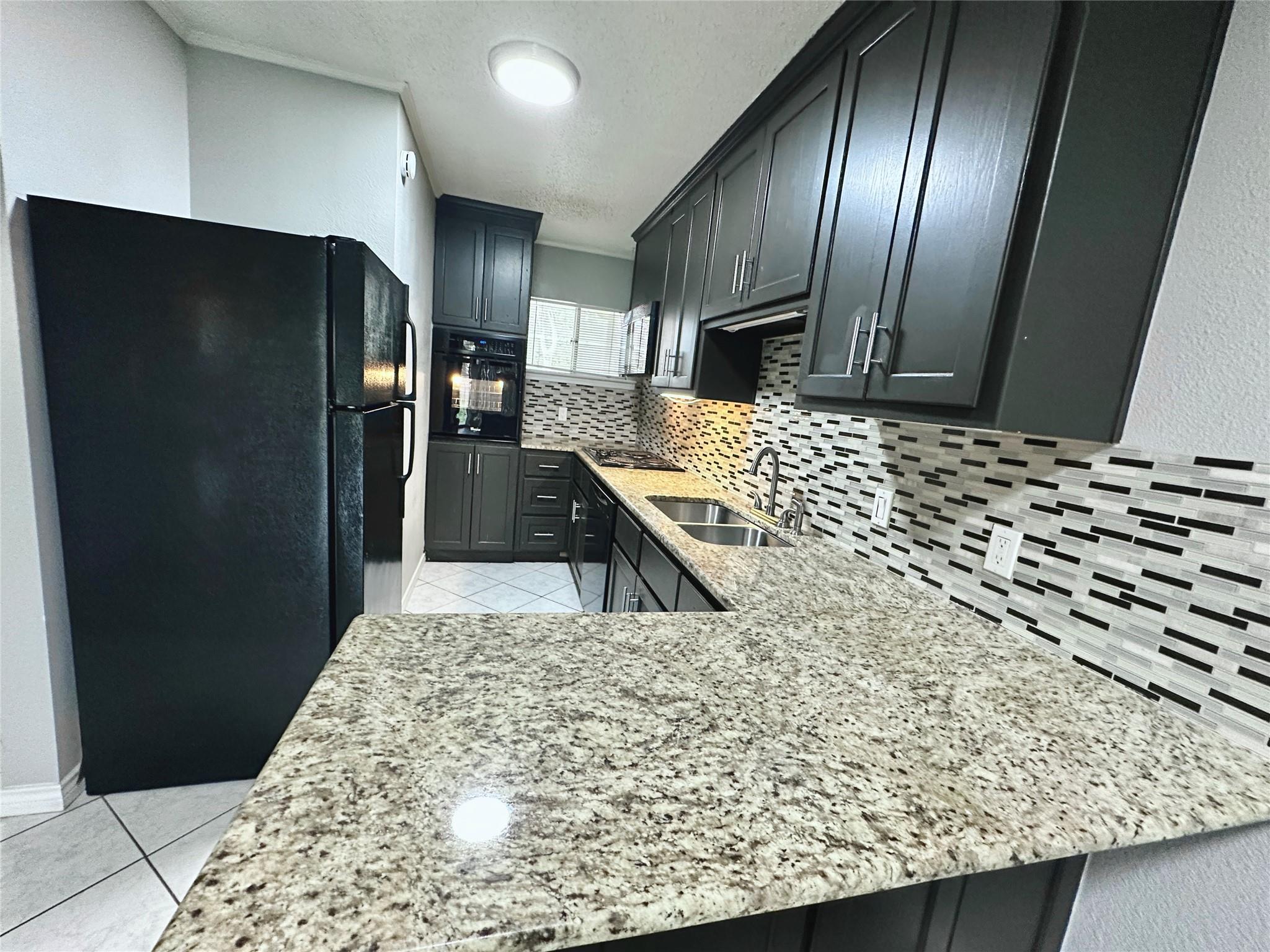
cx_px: 635
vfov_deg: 85.7
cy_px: 476
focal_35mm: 14
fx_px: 514
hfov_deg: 102.1
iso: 640
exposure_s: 1/60
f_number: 2.2
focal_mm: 2.22
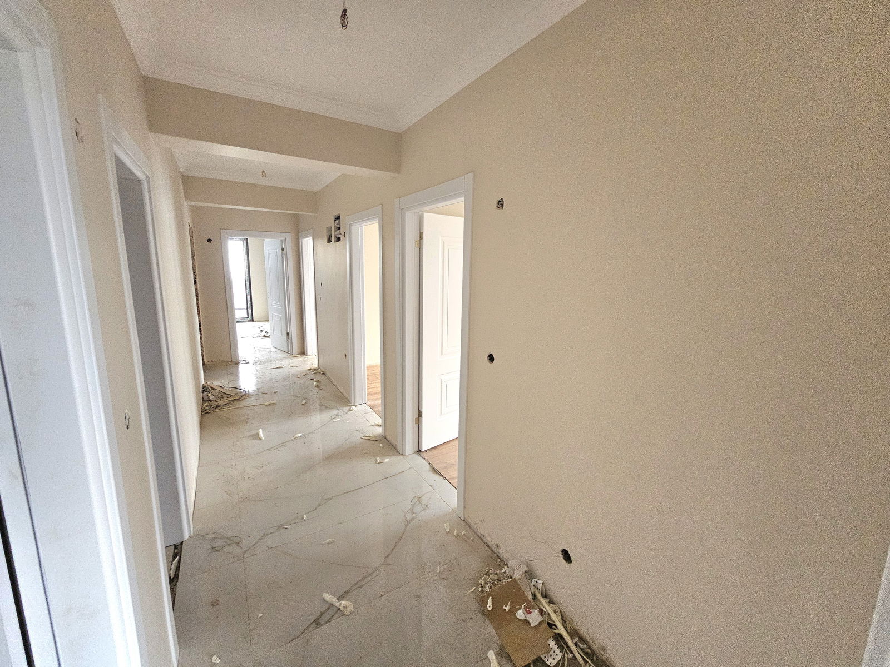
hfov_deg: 106.2
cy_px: 334
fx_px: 334
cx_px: 445
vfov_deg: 89.9
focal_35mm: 13
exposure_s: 1/101
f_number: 2.2
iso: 640
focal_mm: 2.2
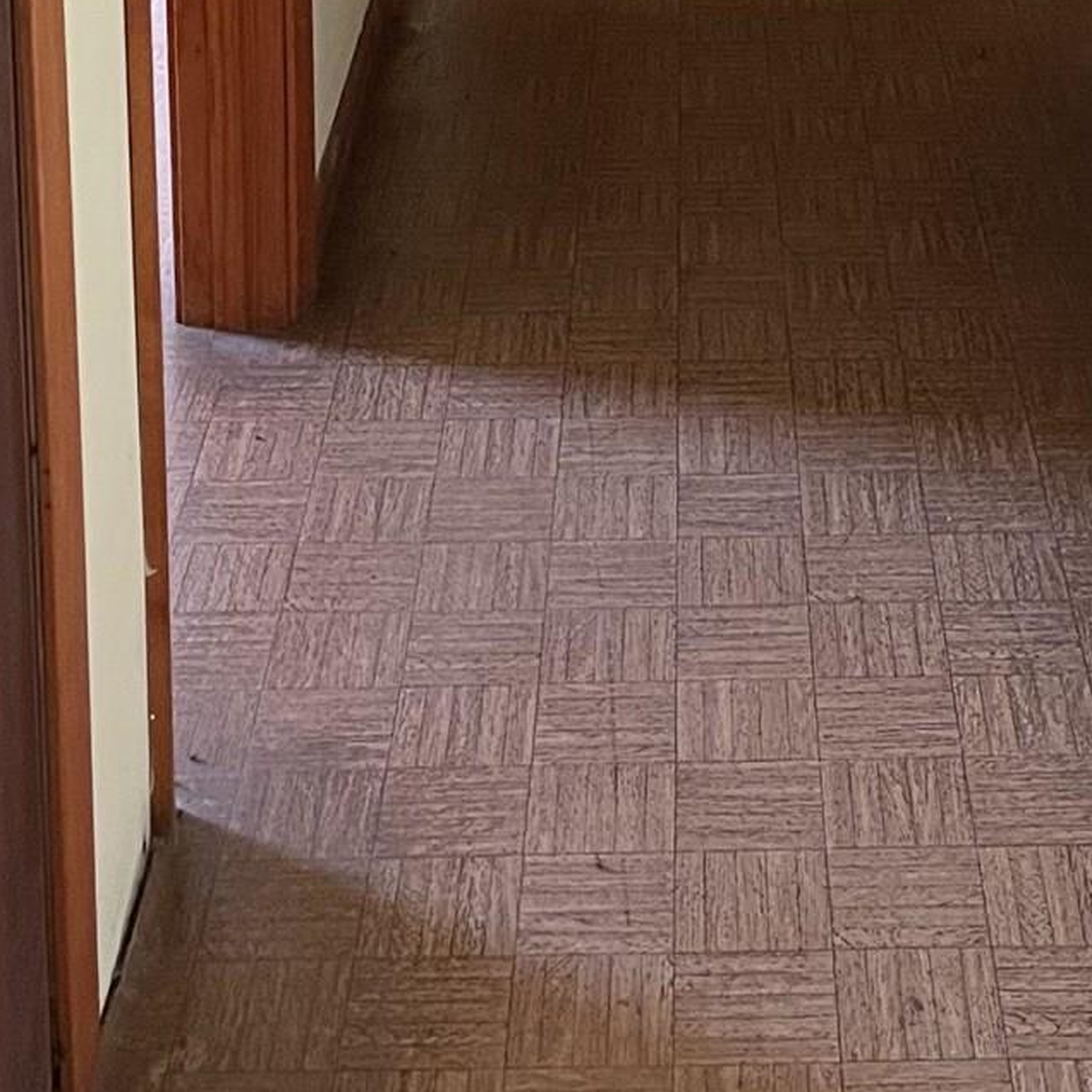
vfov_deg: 19.3
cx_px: 764
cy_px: -488
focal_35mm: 80
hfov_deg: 21.5
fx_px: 2855
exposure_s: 1/57
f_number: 1.6
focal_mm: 5.1
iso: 500
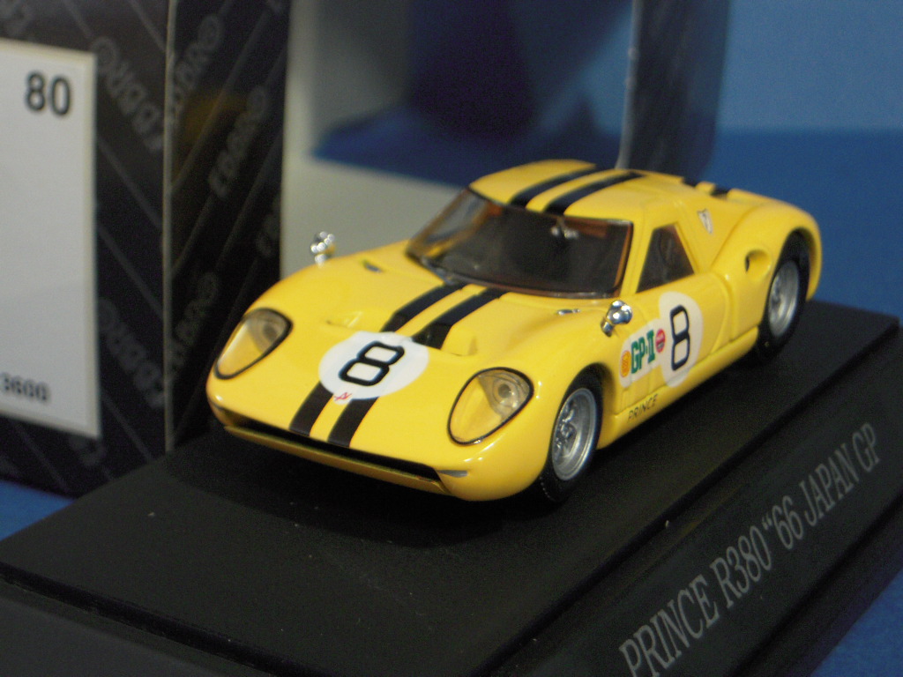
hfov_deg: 24.1
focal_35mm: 81
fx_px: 2113
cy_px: 338
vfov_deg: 18.2
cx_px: 452
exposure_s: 1/15
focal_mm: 14.5
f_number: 4.7
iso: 500
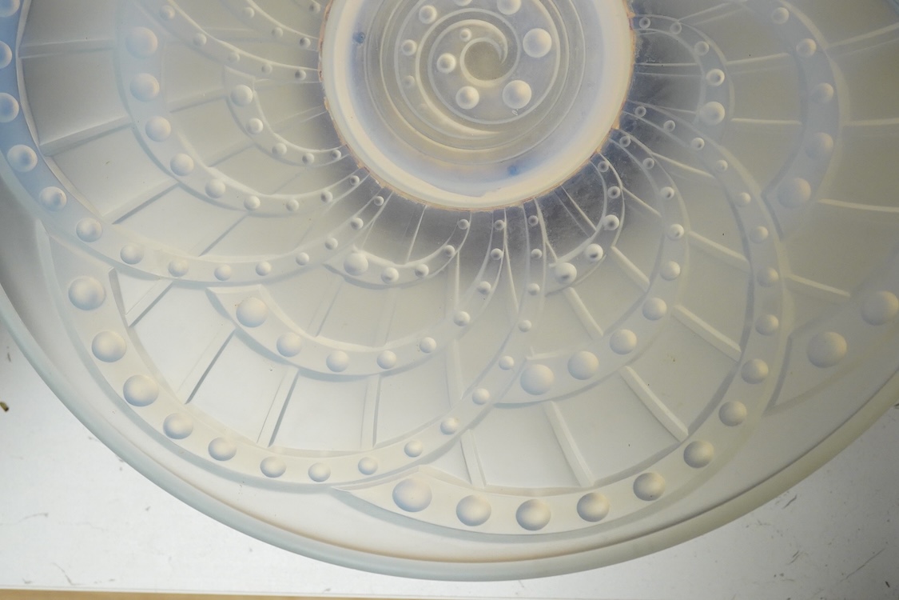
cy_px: 300
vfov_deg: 29.9
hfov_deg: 43.6
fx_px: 1124
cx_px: 450
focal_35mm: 45
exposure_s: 1/200
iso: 3200
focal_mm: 30
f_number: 11
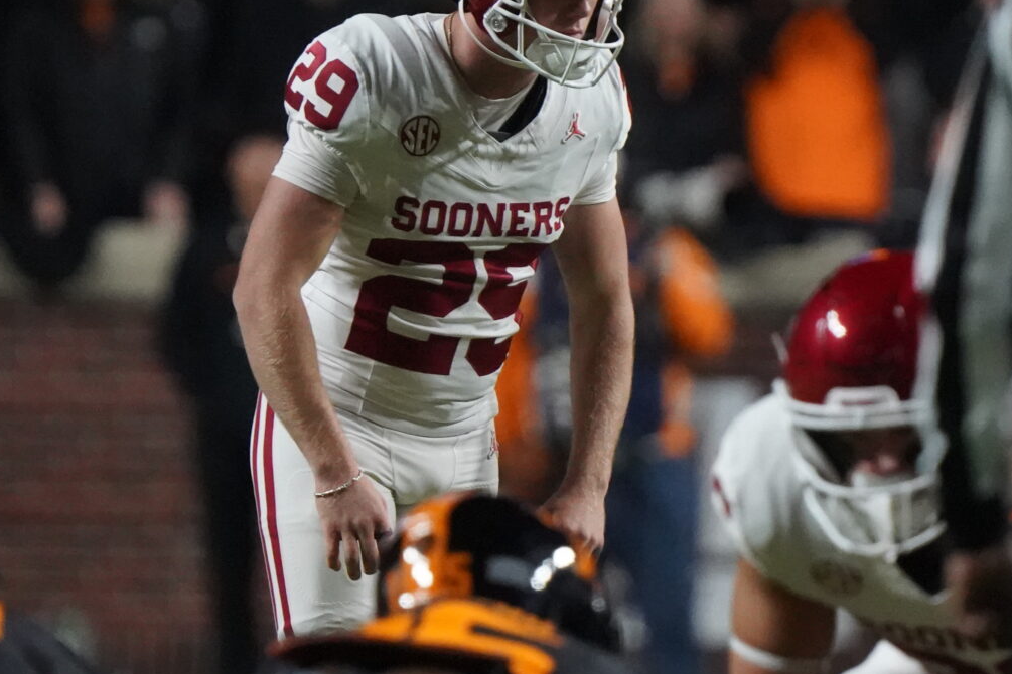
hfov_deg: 1.3
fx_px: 42979
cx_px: 600
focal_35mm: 1529
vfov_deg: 0.9
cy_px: 283
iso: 12800
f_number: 6.3
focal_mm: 600
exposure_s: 1/1250
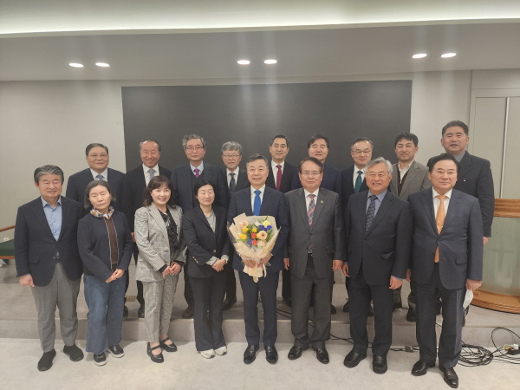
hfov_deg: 73.9
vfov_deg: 58.9
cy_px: 195
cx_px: 260
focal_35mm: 23
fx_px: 346
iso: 160
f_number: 1.8
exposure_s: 1/120
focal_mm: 6.4
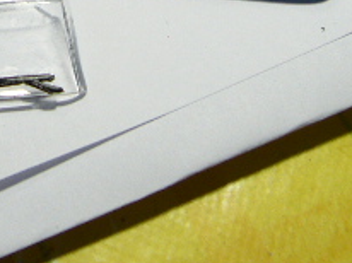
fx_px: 1107
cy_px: -135
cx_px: -44
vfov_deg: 12.8
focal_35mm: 109
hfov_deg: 17.4
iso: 80
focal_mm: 5.8
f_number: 2.8
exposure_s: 1/25
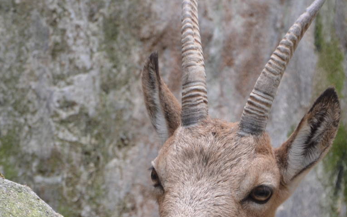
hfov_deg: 2.2
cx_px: 229
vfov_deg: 1.4
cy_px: 126
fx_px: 9079
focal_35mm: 960
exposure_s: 1/125
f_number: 5.6
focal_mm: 300
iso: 560
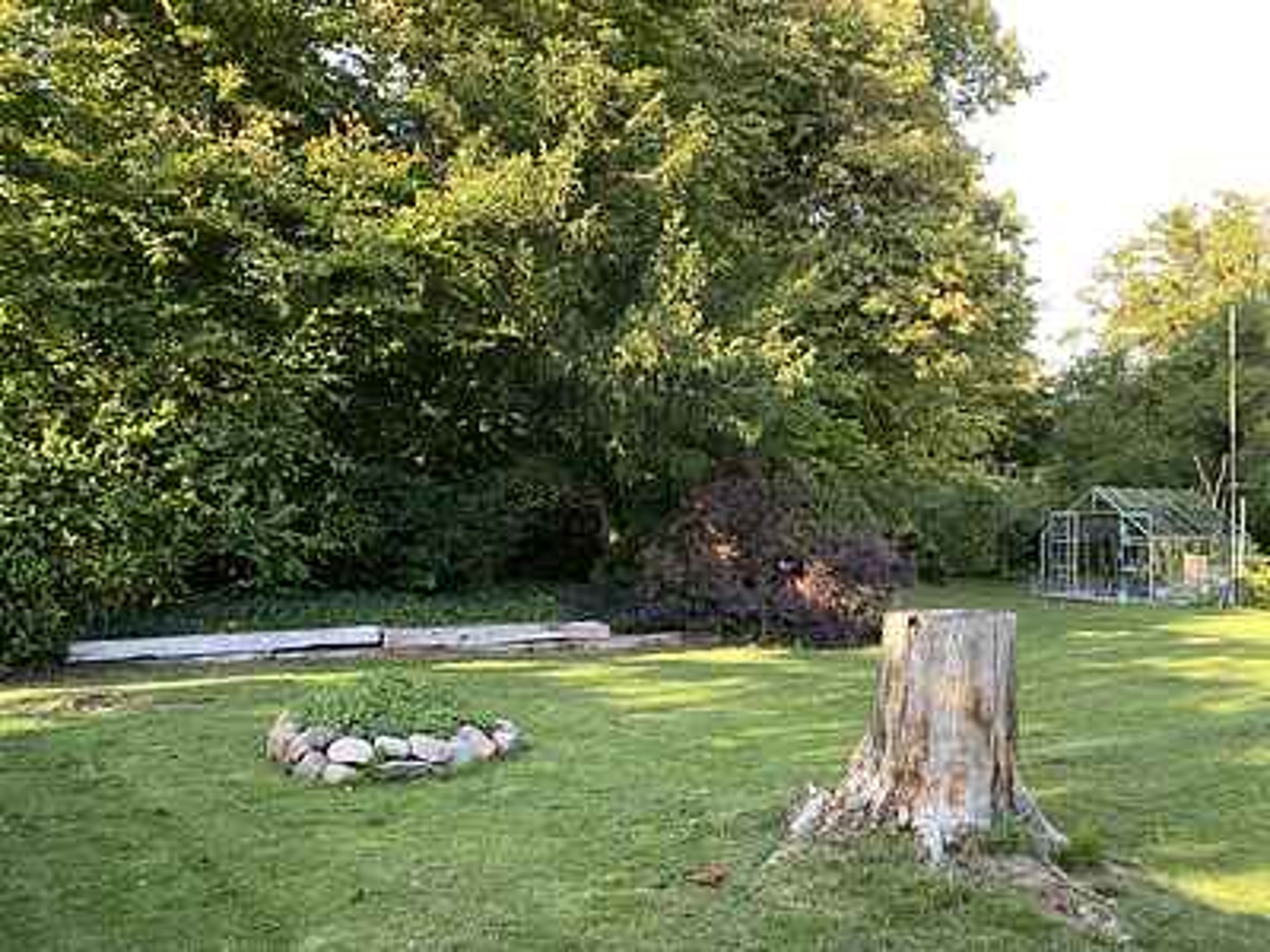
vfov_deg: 53.1
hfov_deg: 67.3
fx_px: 954
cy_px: 476
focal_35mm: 26
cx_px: 635
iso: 40
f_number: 1.8
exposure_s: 1/122
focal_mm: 4.25
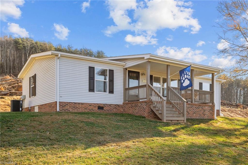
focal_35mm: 35
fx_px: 241
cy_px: 82
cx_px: 124
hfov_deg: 54.5
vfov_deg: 37.8
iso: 250
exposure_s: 1/200
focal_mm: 35
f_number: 8
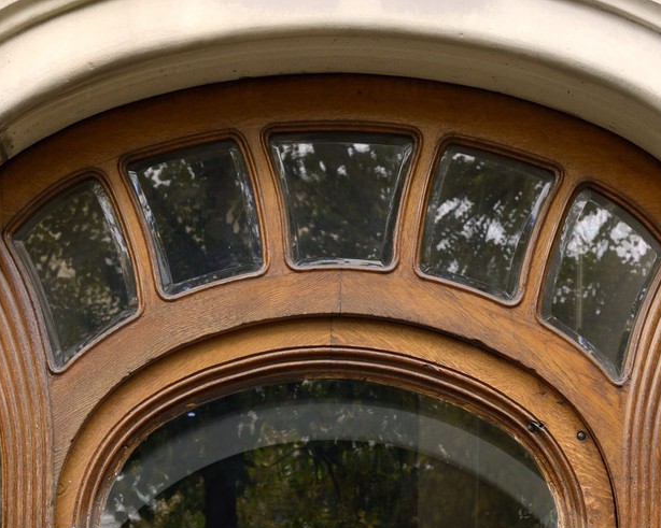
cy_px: 739
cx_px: 330
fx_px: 1721
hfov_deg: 21.7
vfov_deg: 16.3
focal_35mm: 88
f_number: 7.1
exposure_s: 1/125
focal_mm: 36
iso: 800
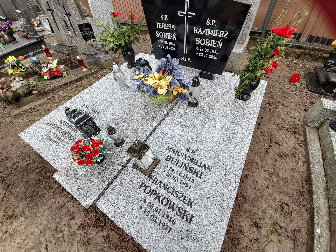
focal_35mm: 13
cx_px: 168
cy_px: 126
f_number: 2.2
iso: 40
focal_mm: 1.42
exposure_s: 1/178
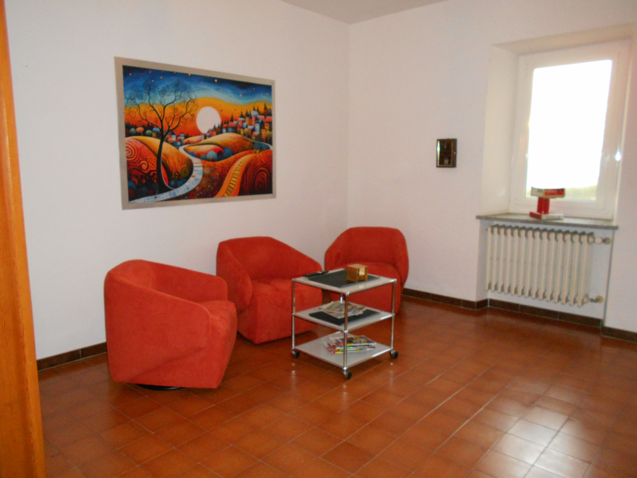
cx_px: 318
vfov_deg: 53.1
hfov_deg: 67.3
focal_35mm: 26
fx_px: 478
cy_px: 239
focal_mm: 4.6
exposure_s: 1/25
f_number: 3.2
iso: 560
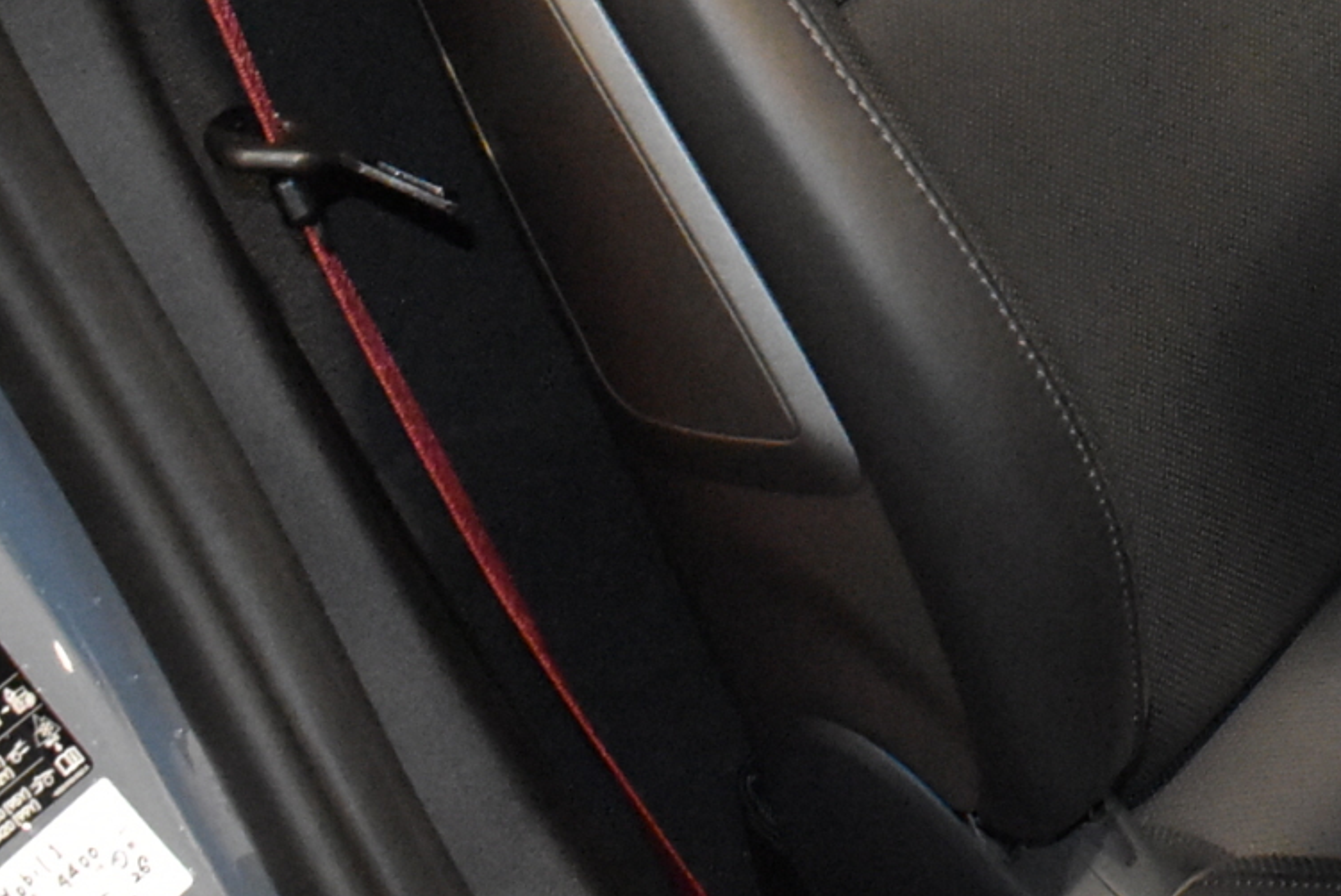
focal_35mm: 92
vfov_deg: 14.4
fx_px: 3430
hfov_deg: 20.6
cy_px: -160
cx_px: 1641
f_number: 9
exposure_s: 1/60
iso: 5600
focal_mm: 18
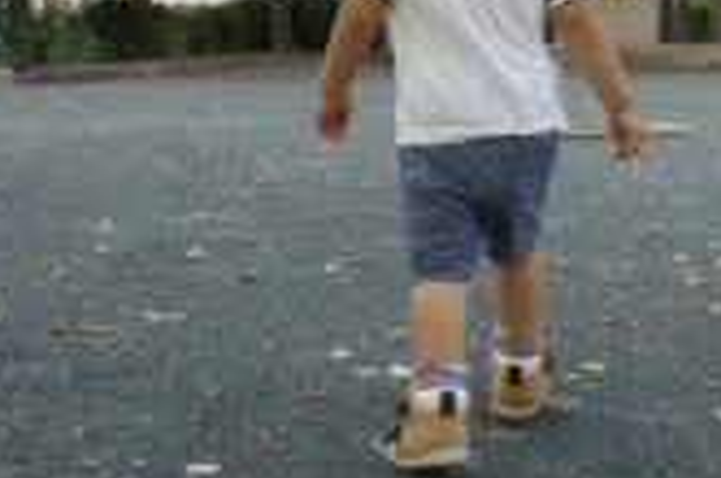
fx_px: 1299
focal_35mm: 65
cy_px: -72
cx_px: 469
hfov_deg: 30.8
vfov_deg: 19.8
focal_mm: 16
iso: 400
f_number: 4
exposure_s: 1/640
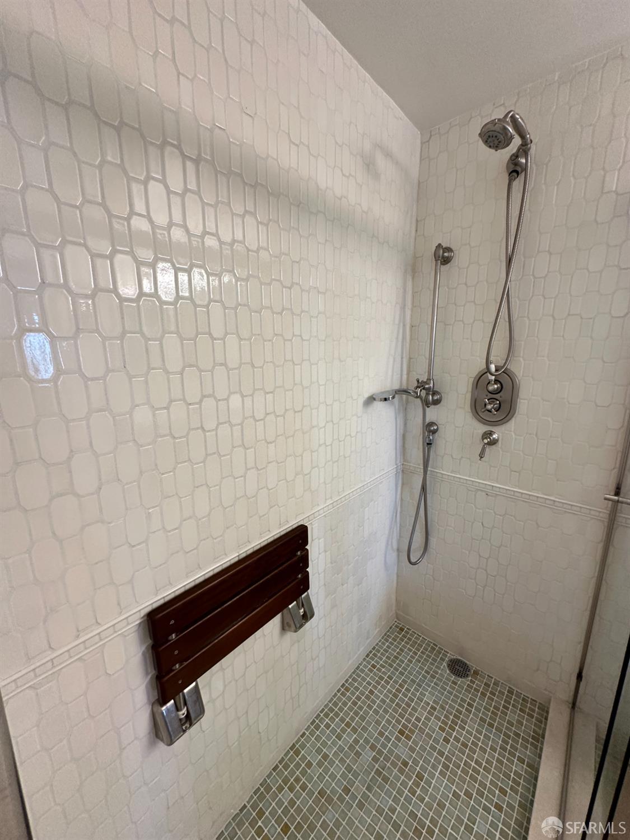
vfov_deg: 102.1
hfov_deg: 85.7
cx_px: 315
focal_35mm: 14
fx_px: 340
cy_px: 420
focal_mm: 2.22
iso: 200
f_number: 2.2
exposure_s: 1/120
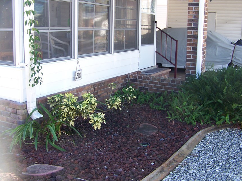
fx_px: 301
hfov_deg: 43.8
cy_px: 76
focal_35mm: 43
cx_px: 117
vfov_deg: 33.5
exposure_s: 1/100
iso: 64
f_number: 2.8
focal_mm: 5.85
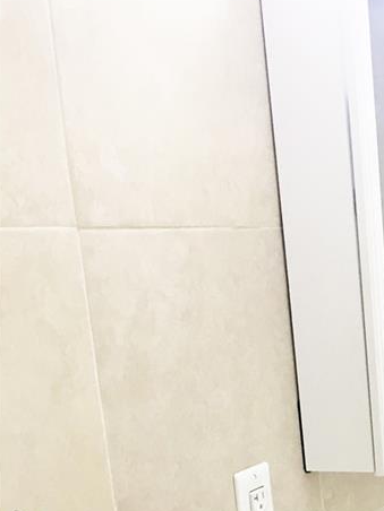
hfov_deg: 17.9
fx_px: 1139
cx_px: 503
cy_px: 535
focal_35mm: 77
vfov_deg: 24.0
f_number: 2.2
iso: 64
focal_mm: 4.15
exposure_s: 1/30
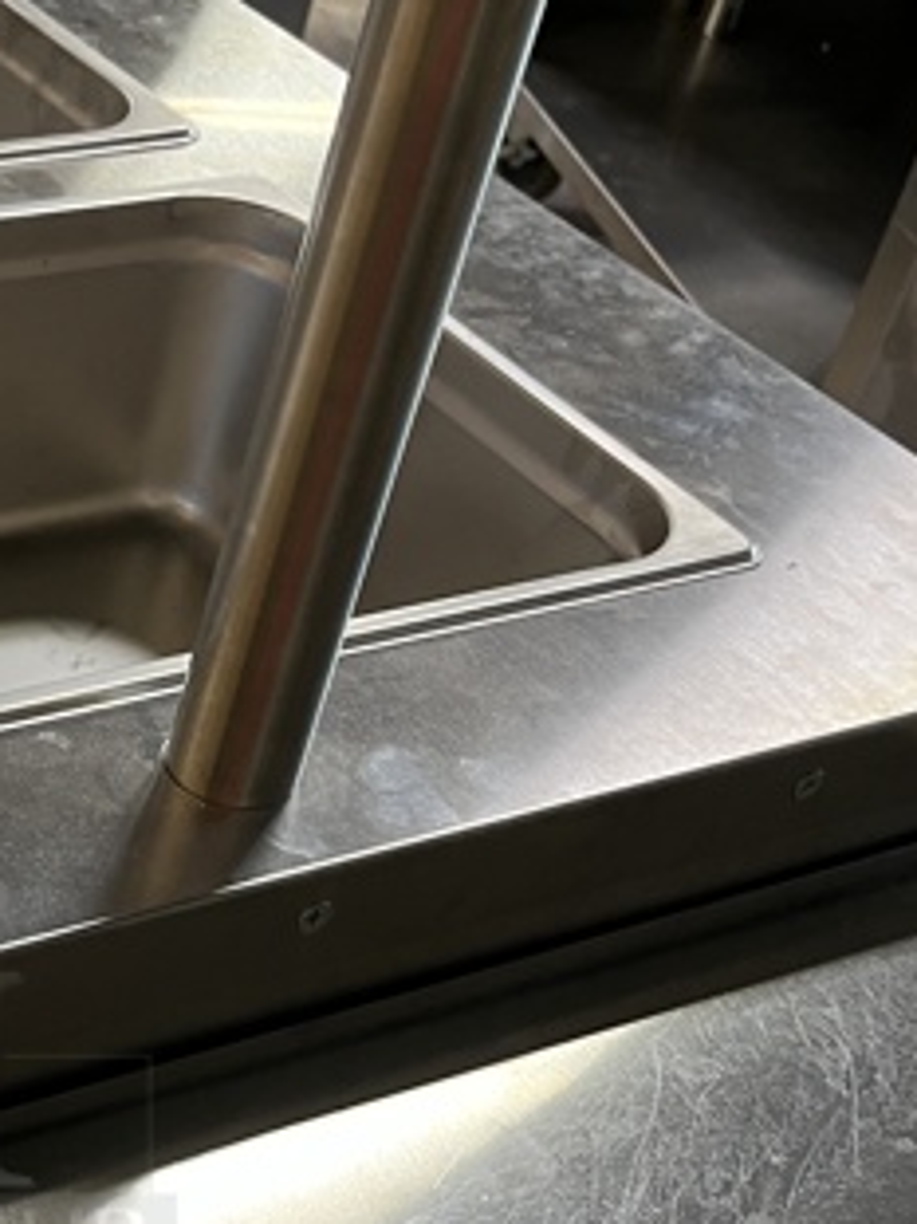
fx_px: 2403
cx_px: -260
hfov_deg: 19.9
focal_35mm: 68
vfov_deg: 27.7
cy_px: 1072
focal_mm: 5.1
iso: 100
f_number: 1.6
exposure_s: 1/60
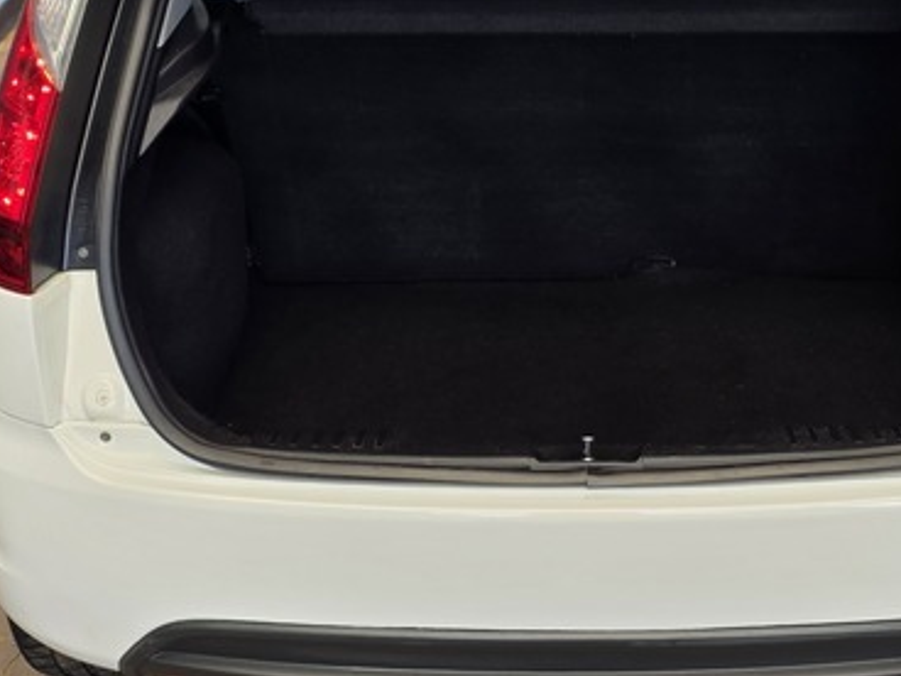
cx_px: 578
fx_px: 1666
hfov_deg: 30.1
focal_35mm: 64
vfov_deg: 22.6
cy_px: 130
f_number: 1.7
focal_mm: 6.25
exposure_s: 1/359
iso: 50
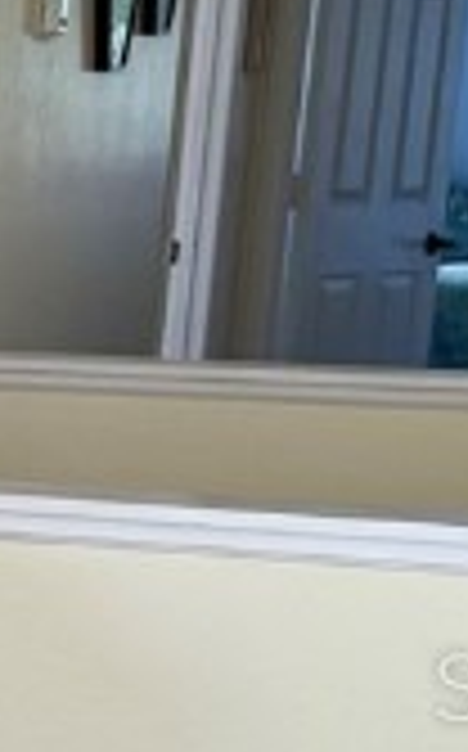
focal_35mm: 156
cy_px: 684
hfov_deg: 6.6
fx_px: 3192
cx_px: -1444
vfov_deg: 13.3
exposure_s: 1/120
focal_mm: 6.76
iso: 160
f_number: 1.78
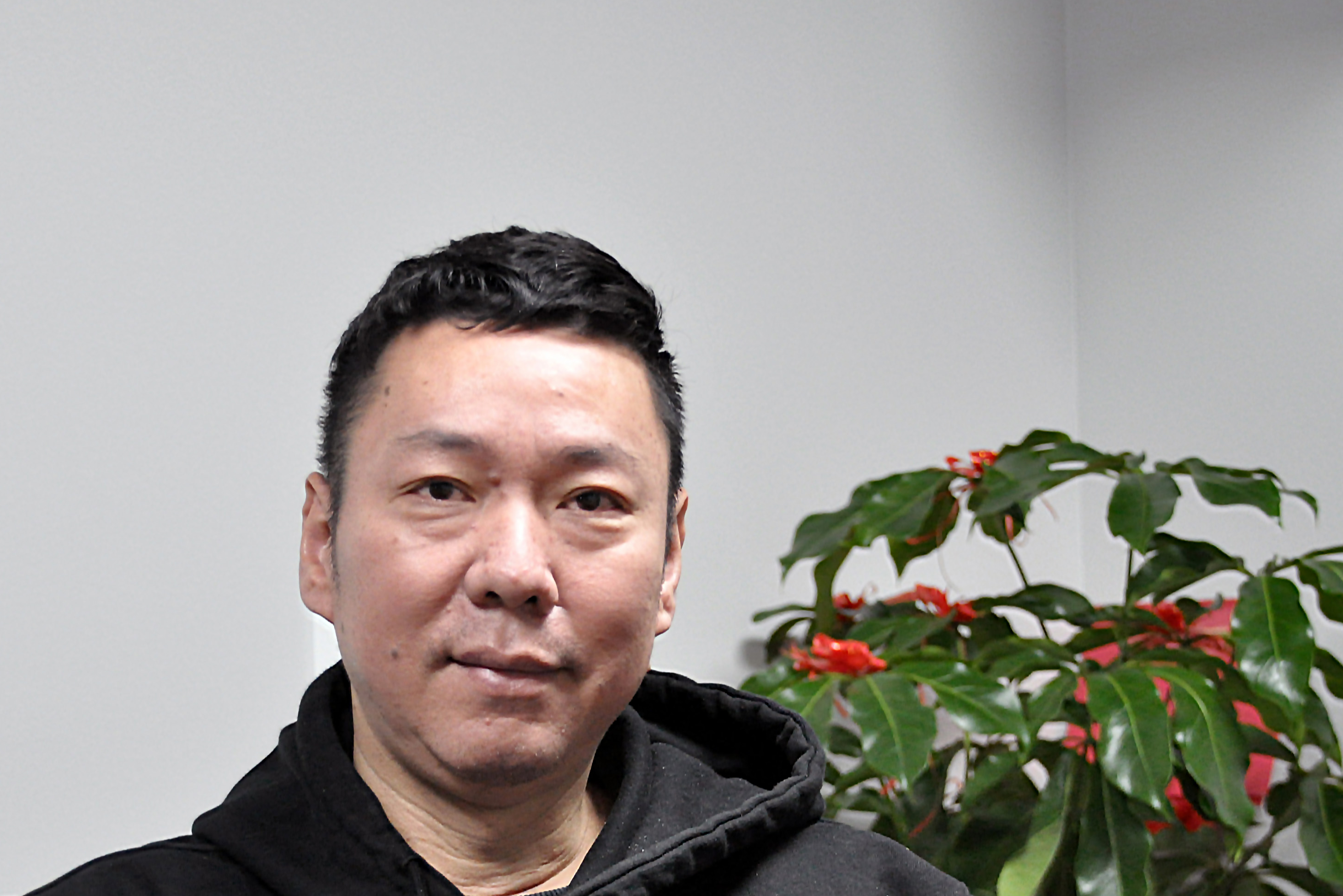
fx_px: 3619
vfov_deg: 14.1
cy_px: 649
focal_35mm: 97
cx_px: 643
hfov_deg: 21.0
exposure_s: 1/40
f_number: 4.5
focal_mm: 44
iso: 1250
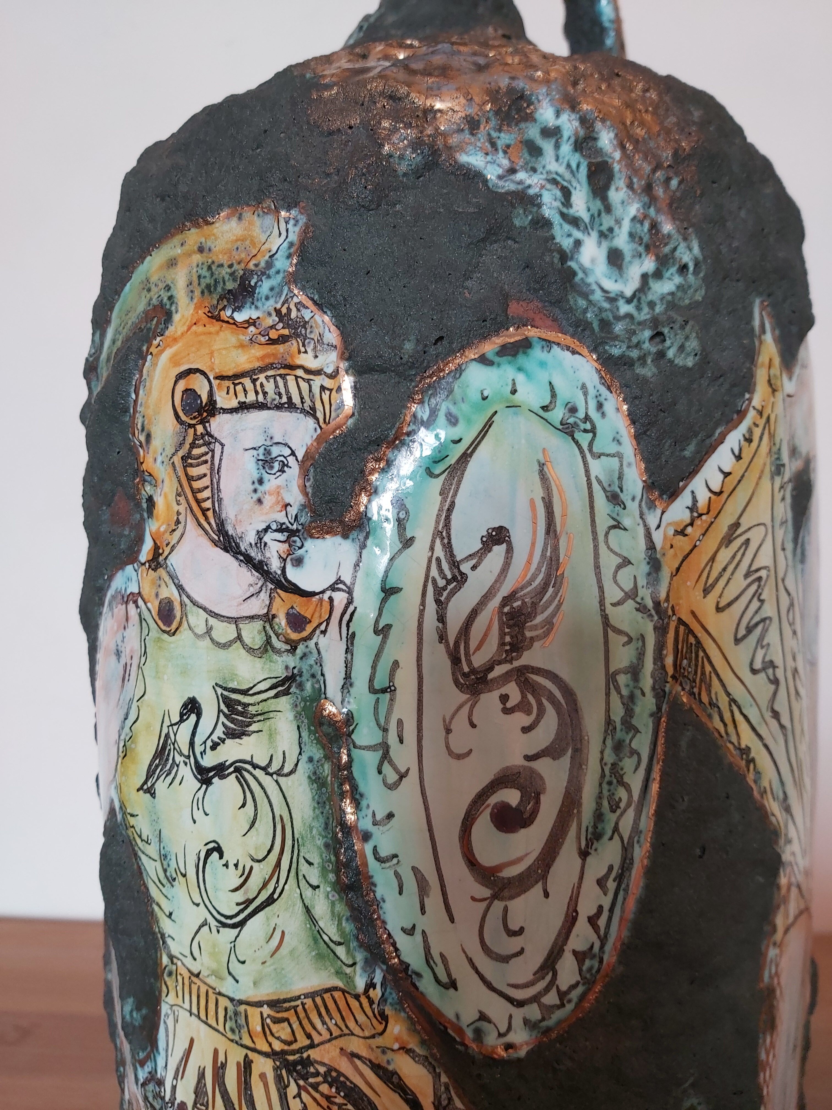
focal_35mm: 26
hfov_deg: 53.1
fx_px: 833
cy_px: 555
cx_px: 416
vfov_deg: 67.3
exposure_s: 1/100
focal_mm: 3.92
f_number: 1.7
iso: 125
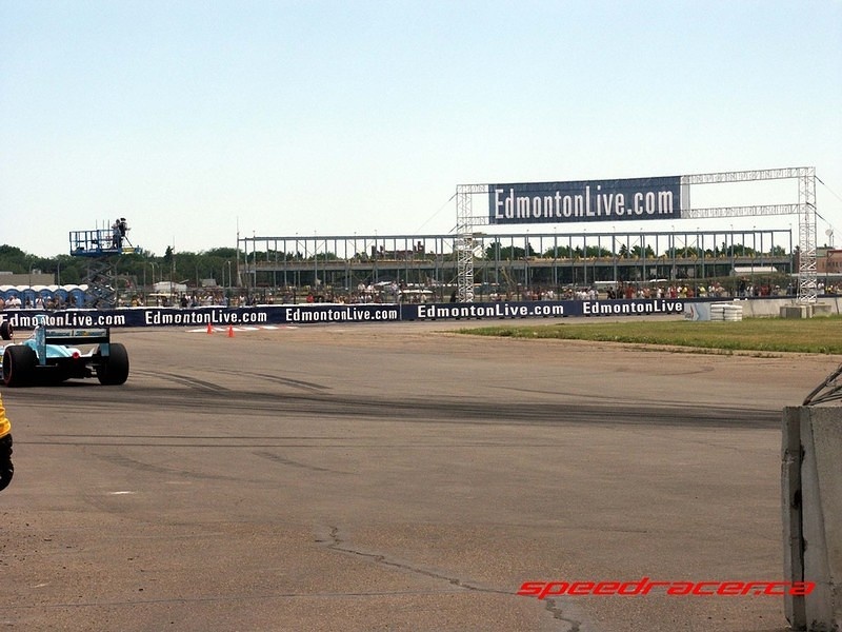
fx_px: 3308
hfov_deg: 14.5
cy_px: 316
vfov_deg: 10.9
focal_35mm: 136
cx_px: 421
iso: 100
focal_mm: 34.49
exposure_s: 1/750
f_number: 6.7
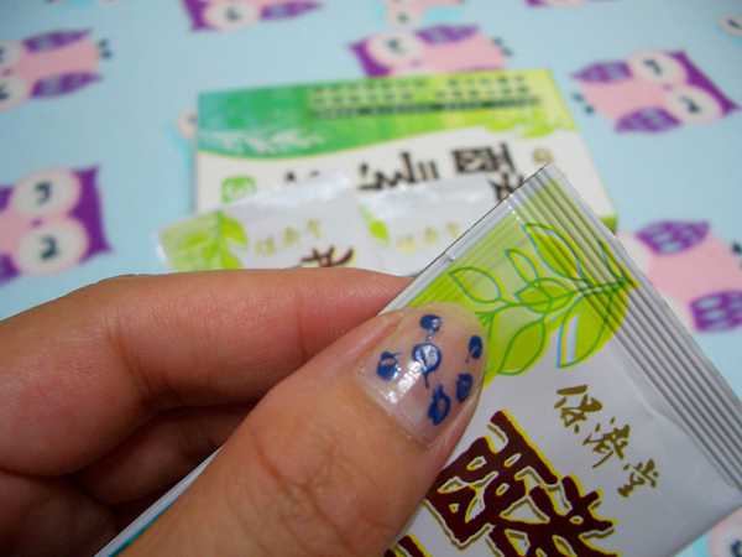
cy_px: 278
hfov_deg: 52.6
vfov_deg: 40.7
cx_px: 371
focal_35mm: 35
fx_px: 750
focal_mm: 5.8
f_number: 2.6
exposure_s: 1/30
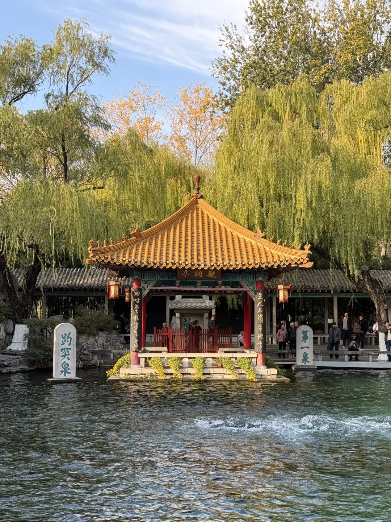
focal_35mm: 48
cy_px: 261
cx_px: 196
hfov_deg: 30.3
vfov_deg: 39.7
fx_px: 723
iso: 100
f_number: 1.78
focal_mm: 6.76
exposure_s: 1/390
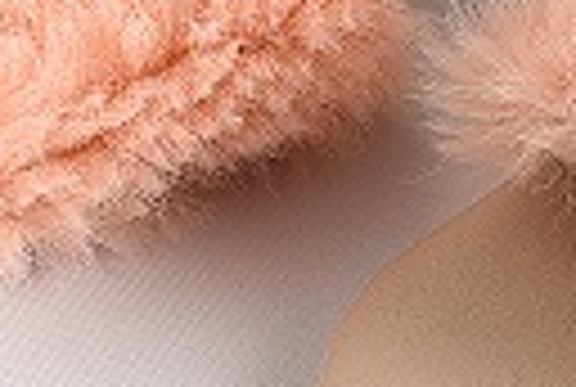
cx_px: 630
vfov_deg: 3.1
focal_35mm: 440
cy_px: 171
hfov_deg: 4.7
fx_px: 7056
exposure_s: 1/200
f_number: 5.6
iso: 160
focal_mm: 75
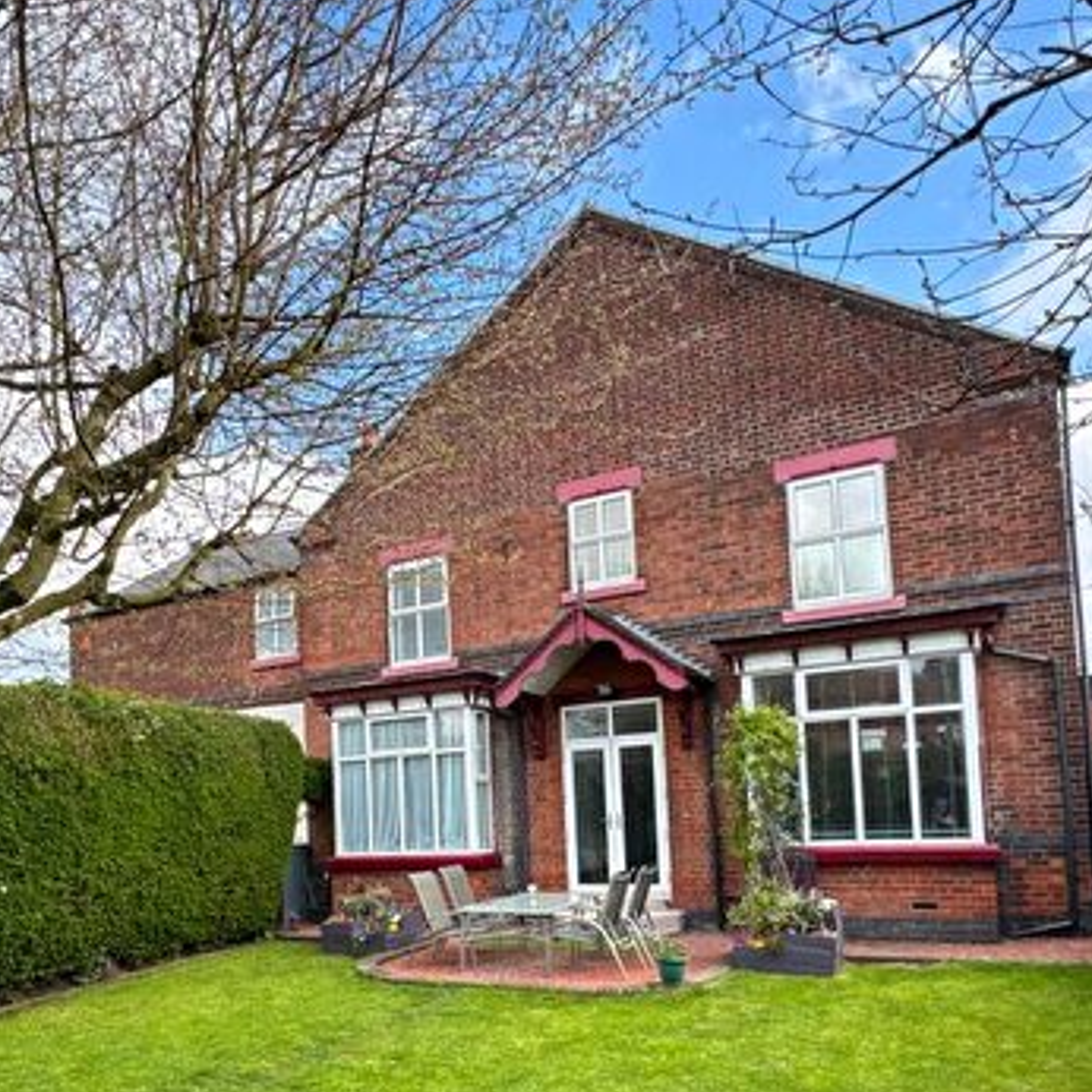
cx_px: 436
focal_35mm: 25
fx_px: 892
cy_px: 778
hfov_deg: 62.4
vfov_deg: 60.5
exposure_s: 1/331
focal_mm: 2.22
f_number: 2.2
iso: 40
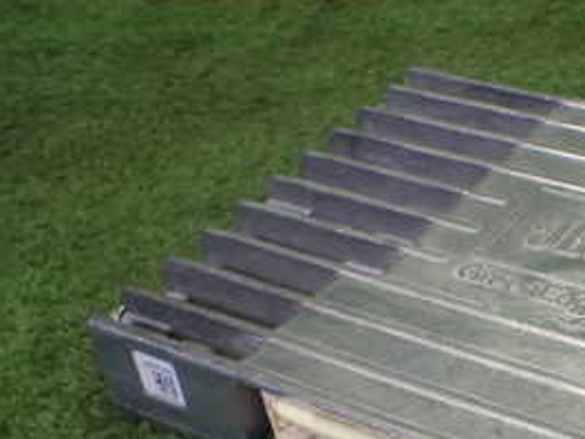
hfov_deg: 26.9
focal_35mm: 68
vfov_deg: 21.3
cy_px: 373
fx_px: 1150
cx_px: 589
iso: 200
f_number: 2.3
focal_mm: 5.4
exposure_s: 1/125
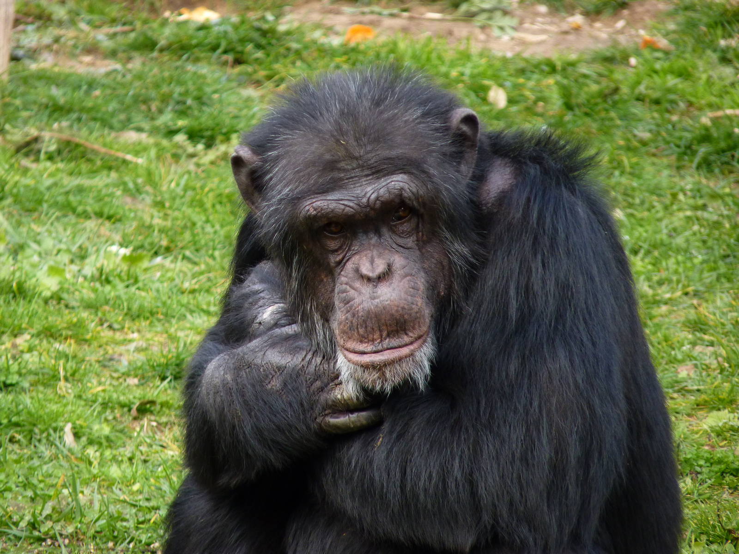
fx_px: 10375
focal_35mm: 486
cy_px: 277
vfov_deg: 3.1
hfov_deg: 4.1
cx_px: 370
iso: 200
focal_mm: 86.4
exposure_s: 1/125
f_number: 4.4
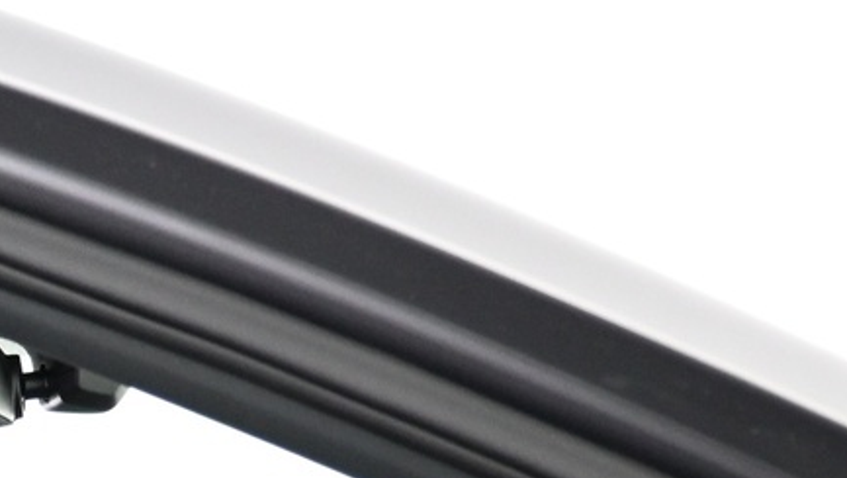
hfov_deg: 19.8
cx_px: -403
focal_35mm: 94
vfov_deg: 11.4
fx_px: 2112
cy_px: 1001
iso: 1600
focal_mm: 16
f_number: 3.5
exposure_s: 1/20
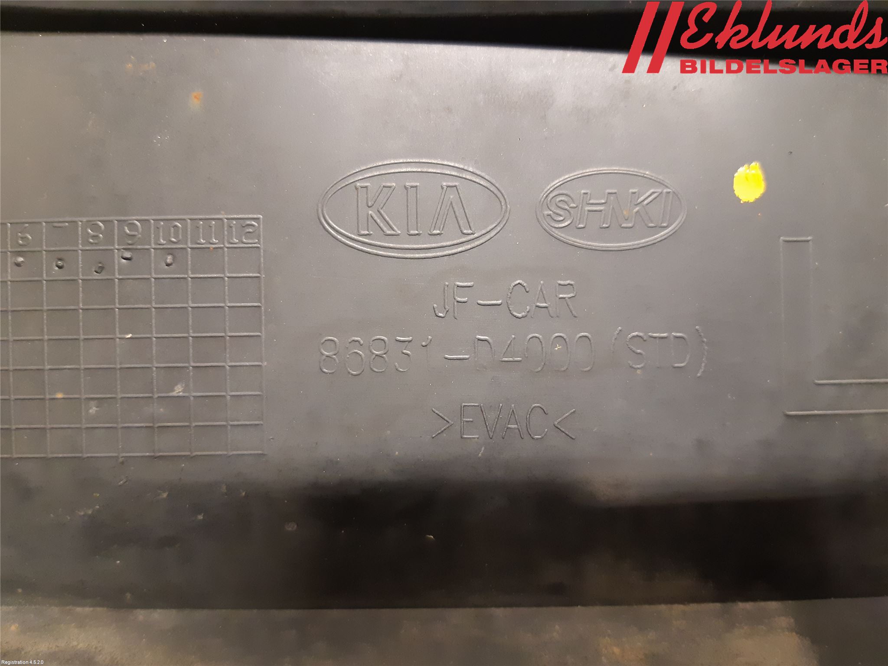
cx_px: 444
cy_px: 333
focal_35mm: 26
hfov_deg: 67.3
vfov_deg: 53.1
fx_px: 667
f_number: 1.7
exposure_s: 1/25
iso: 320
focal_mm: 3.93
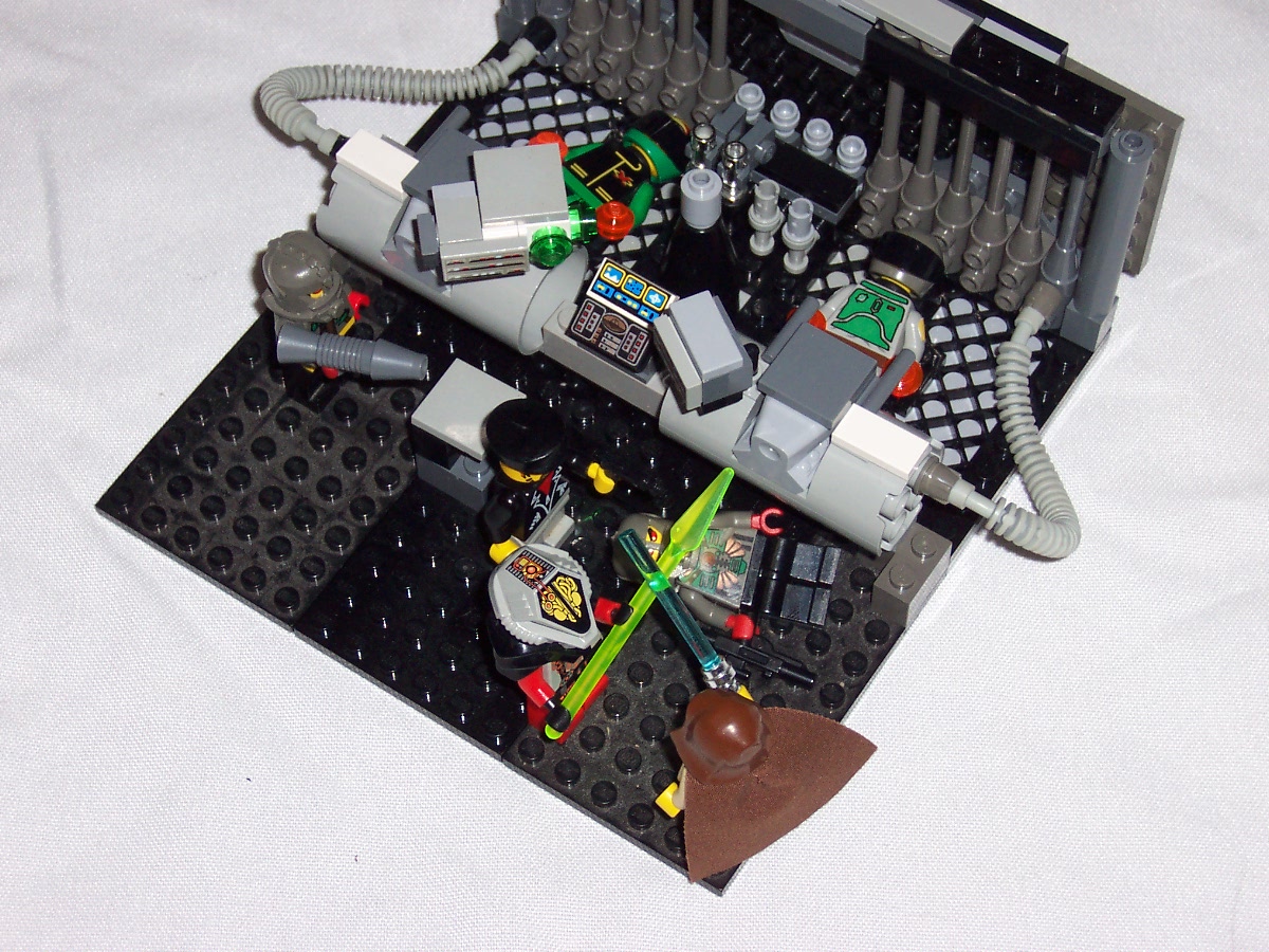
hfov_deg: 20.0
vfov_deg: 15.1
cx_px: 634
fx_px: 3593
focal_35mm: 98
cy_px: 476
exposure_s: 1/90
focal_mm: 15.2
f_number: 4
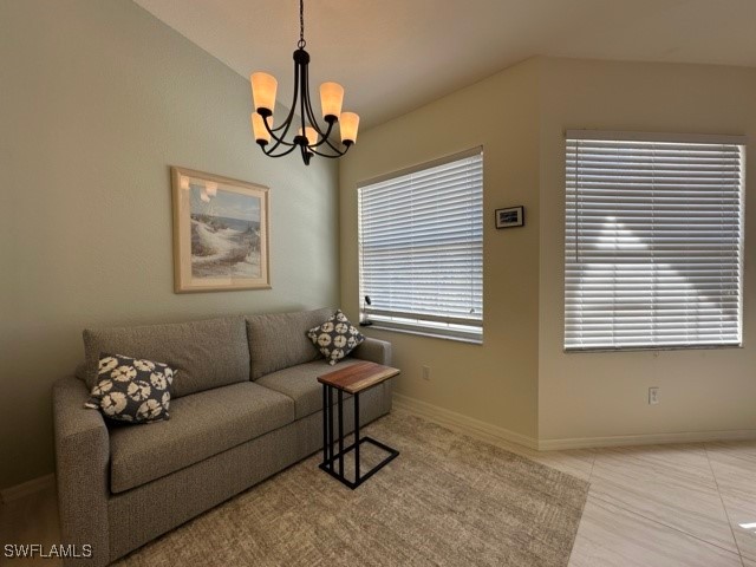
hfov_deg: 102.1
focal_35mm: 14
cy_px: 284
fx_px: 306
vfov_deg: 85.7
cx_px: 378
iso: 50
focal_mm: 2.22
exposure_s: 1/120
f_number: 2.2
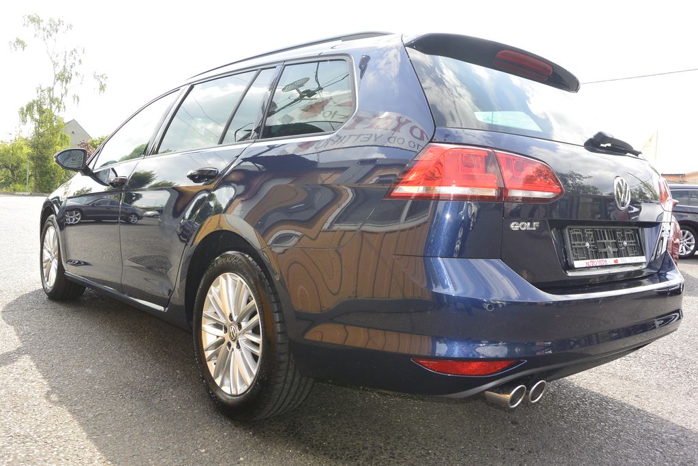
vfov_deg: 46.4
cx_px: 349
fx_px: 543
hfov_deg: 65.5
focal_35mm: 28
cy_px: 233
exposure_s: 1/250
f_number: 5
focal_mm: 10.7
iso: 160
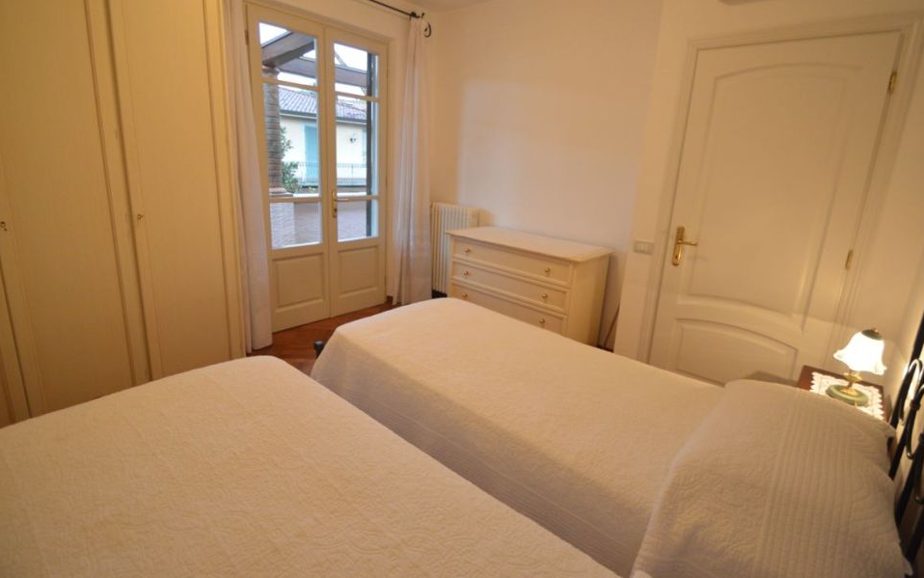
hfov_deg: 97.8
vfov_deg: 71.1
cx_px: 467
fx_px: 403
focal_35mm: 16
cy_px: 259
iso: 1250
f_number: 3.5
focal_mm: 10
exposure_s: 1/60
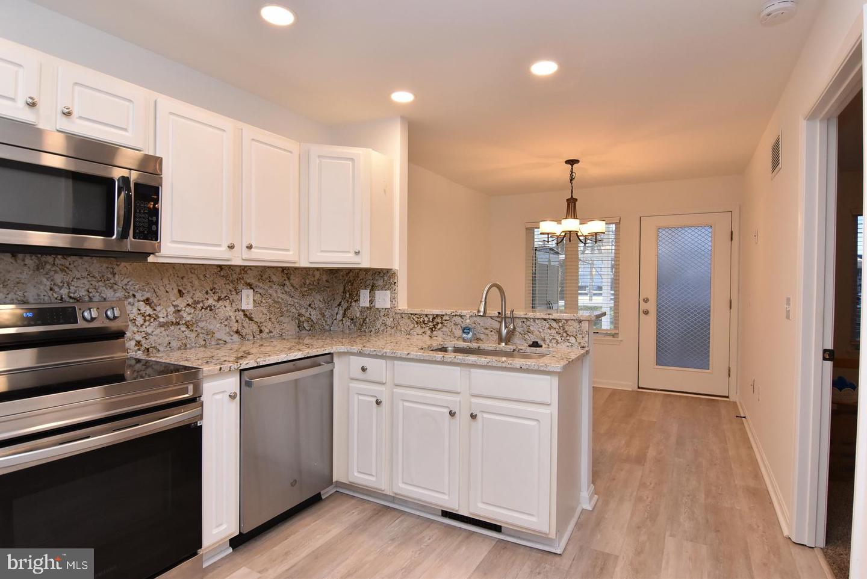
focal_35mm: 18
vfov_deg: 67.5
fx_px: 434
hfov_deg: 90.0
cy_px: 290
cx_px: 434
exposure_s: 1/80
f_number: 7.1
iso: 800
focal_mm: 12
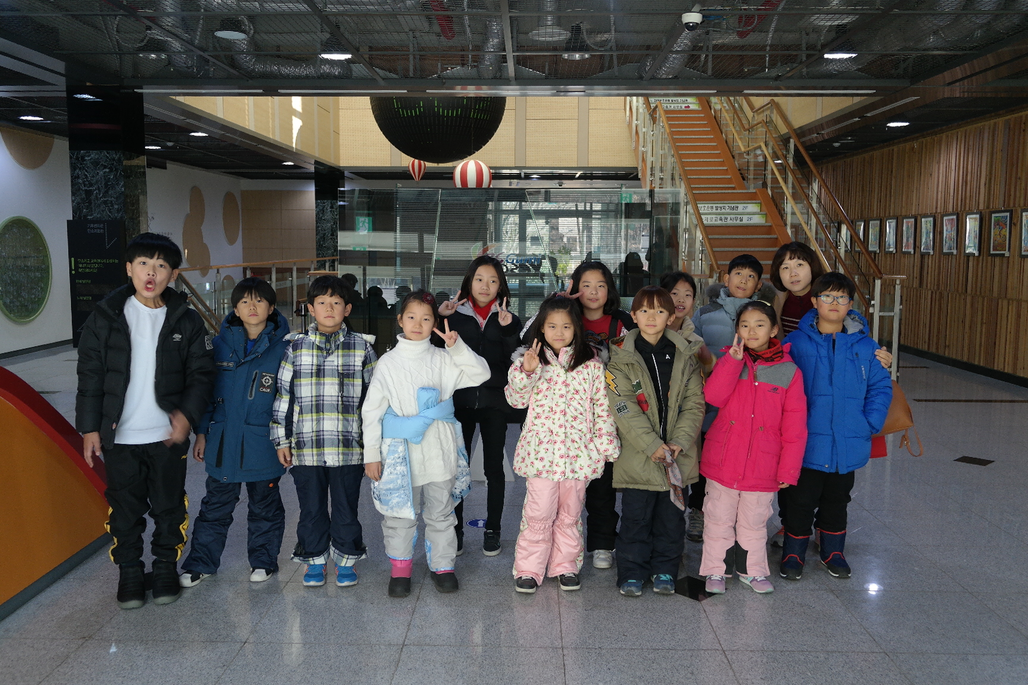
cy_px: 342
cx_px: 514
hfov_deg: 61.9
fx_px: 857
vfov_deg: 43.6
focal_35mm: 30
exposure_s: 1/40
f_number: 3.5
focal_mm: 20
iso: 400
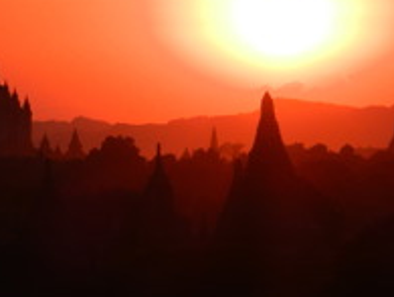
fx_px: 4413
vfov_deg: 3.9
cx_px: 232
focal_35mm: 387
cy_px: 30
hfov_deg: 5.1
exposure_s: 1/1250
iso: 160
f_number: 5.3
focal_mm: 34
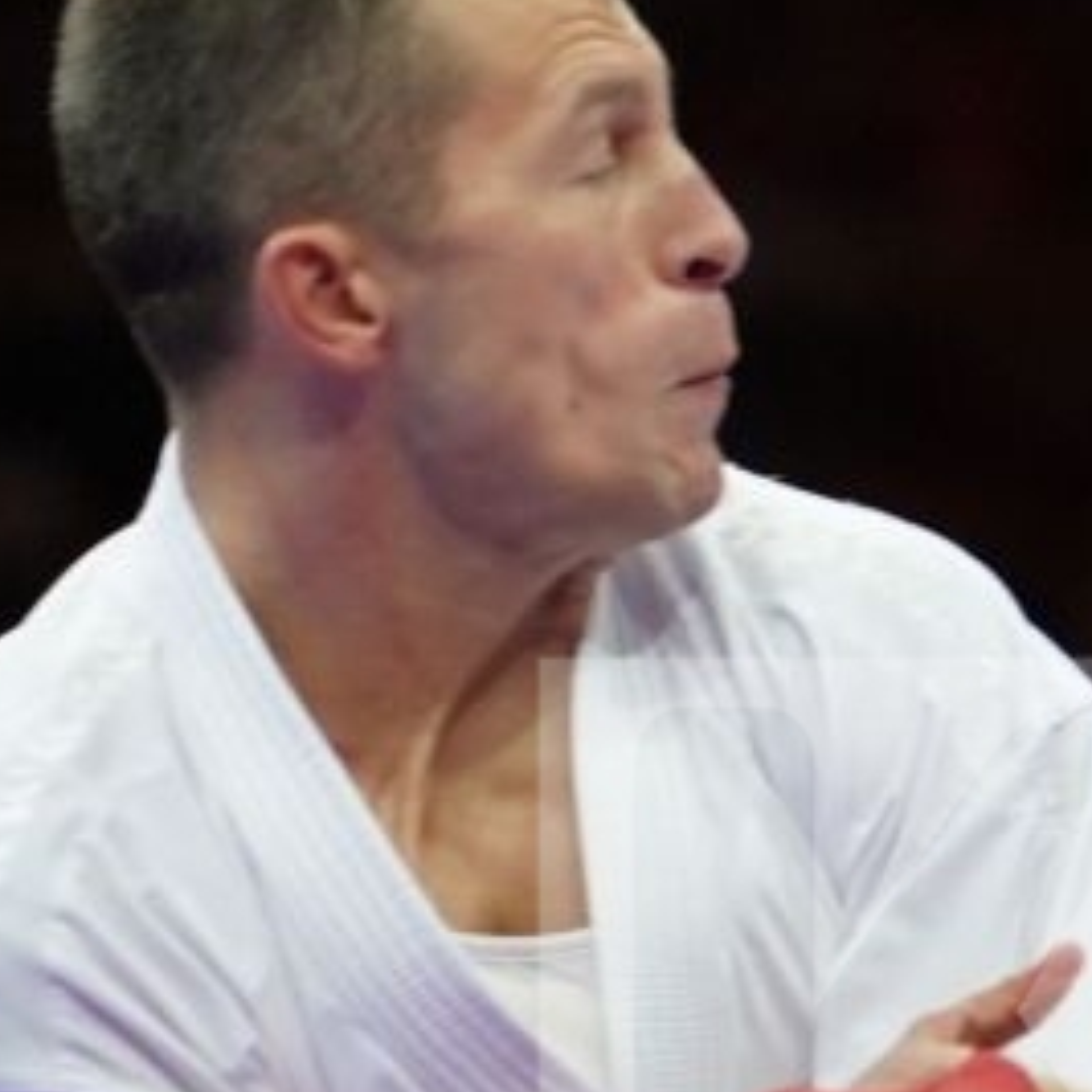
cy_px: 1031
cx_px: 2307
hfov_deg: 1.5
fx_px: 40937
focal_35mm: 1147
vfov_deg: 1.5
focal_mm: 200
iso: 1250
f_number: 2.8
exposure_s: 1/1000
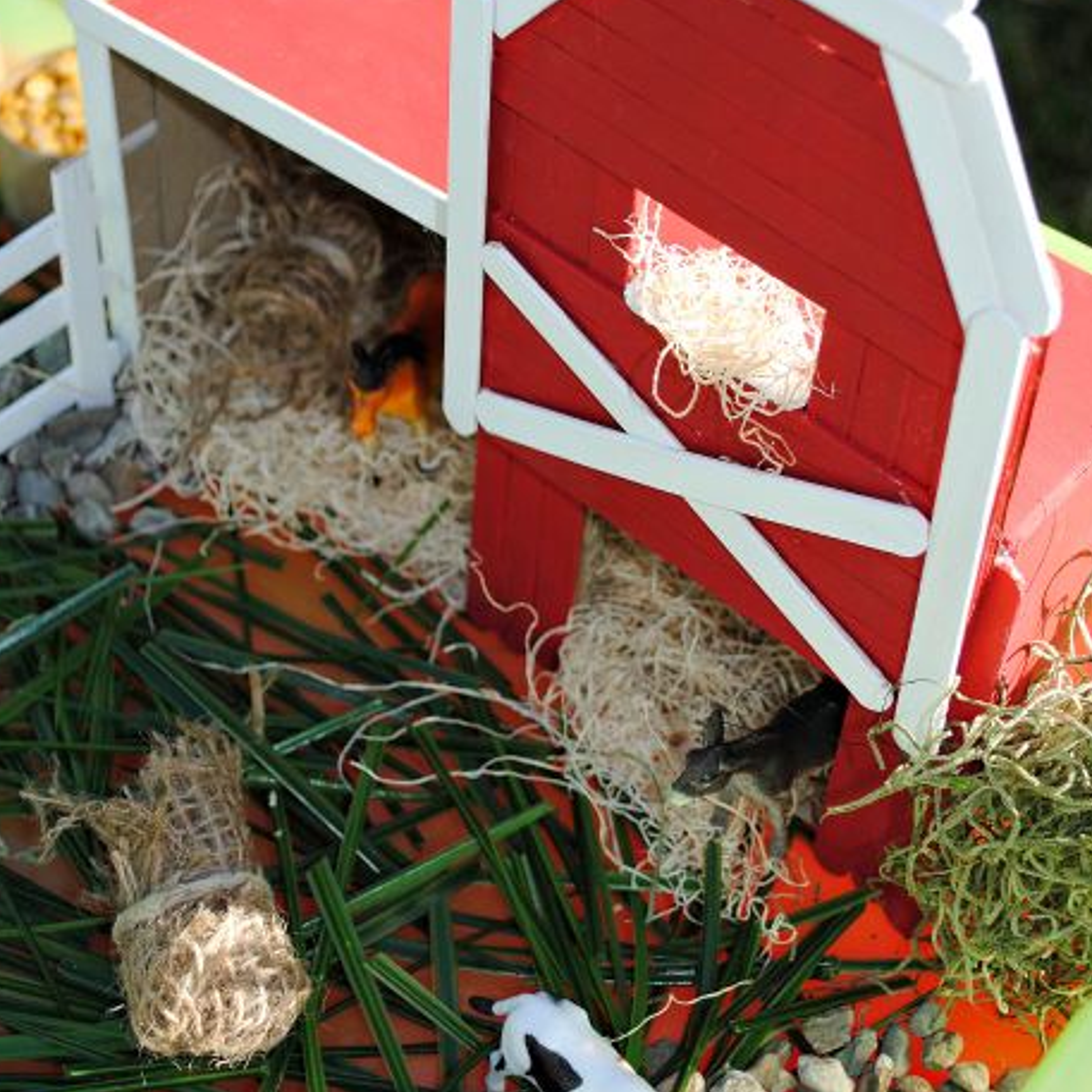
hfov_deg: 24.3
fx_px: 2534
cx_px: 559
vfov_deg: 24.3
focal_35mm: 71
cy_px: 438
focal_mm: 34
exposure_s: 1/200
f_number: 5.6
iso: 100
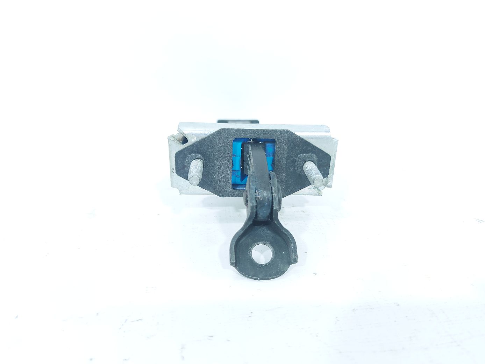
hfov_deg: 71.6
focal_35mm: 24
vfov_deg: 56.8
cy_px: 182
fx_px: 336
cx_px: 242
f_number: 1.8
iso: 125
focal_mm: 5.23
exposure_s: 1/50
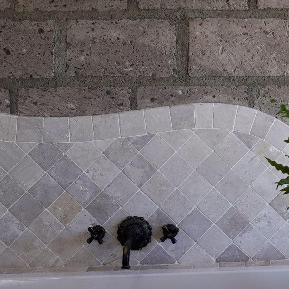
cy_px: 89
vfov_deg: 18.6
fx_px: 877
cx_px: 325
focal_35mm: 93
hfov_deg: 18.0
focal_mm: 11
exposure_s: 1/80
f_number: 2.8
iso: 100
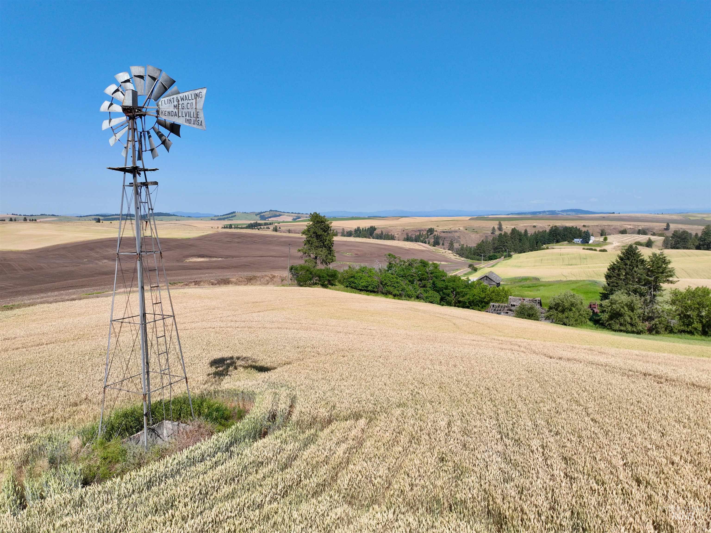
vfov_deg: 56.8
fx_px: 493
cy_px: 266
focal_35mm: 24
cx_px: 356
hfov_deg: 71.6
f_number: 2.8
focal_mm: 12.29
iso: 100
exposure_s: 1/1600
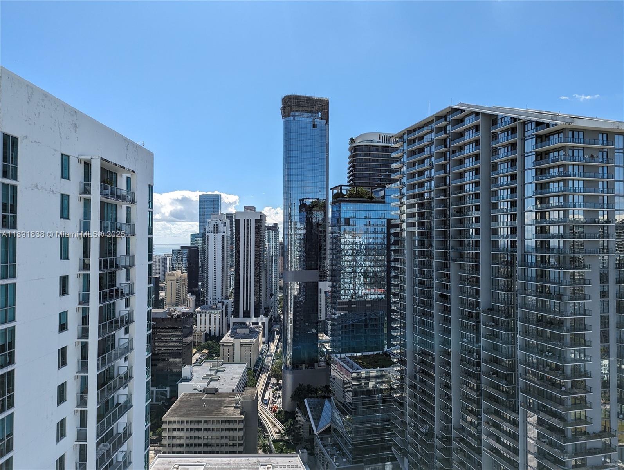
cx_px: 312
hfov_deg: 71.5
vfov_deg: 56.9
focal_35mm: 24
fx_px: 433
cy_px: 235
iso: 45
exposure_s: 1/3650
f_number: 1.85
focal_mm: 6.81
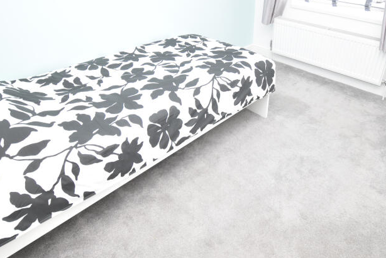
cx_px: 224
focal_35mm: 25
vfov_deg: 50.8
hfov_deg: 71.0
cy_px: 97
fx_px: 268
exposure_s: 1/125
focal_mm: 10
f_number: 4.5
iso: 900
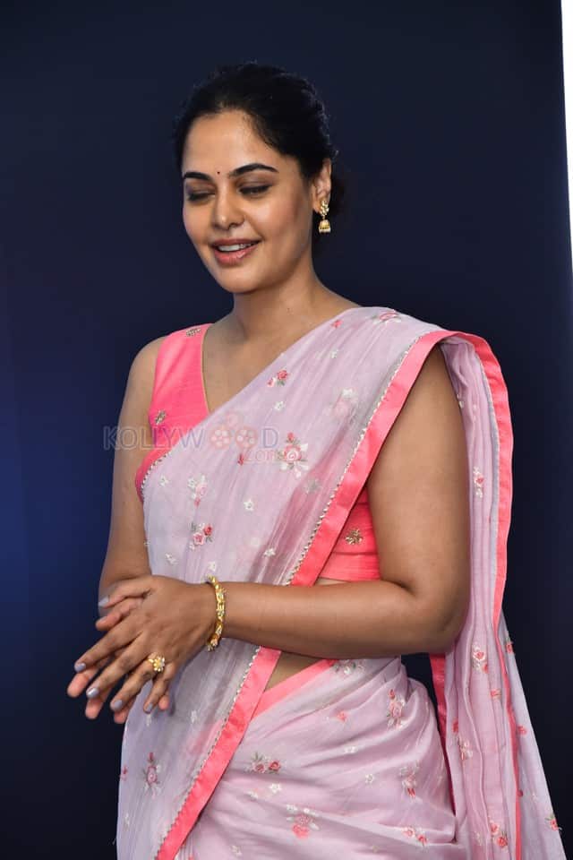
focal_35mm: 112
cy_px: 430
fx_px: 2674
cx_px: 286
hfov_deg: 12.2
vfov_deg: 18.3
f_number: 5
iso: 1250
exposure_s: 1/160
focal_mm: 112
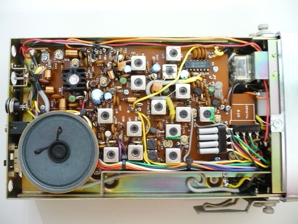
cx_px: 149
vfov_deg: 40.7
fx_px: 301
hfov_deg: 52.6
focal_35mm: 35
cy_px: 112
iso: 320
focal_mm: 5.8
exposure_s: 1/8
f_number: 2.8
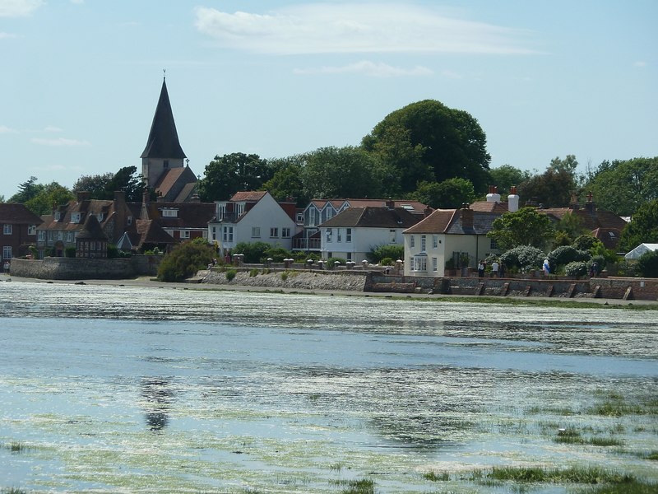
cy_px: 247
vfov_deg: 8.2
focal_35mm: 182
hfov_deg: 10.9
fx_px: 3460
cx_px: 329
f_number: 5.6
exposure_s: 1/500
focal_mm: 29.9
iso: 80
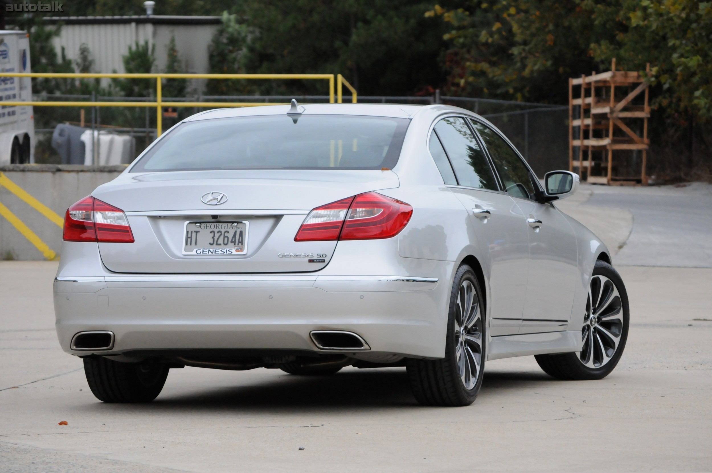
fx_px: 3023
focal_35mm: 153
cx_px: 356
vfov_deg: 8.9
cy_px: 236
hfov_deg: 13.4
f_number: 8
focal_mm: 102
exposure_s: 1/1600
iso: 2000
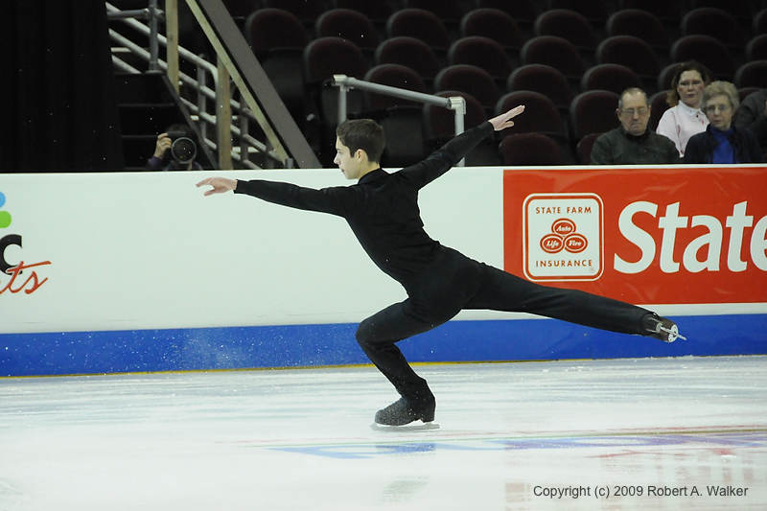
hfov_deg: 9.2
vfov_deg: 6.1
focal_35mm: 225
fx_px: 4792
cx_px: 384
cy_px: 256
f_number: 5.6
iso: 3200
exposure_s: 1/640
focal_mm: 150
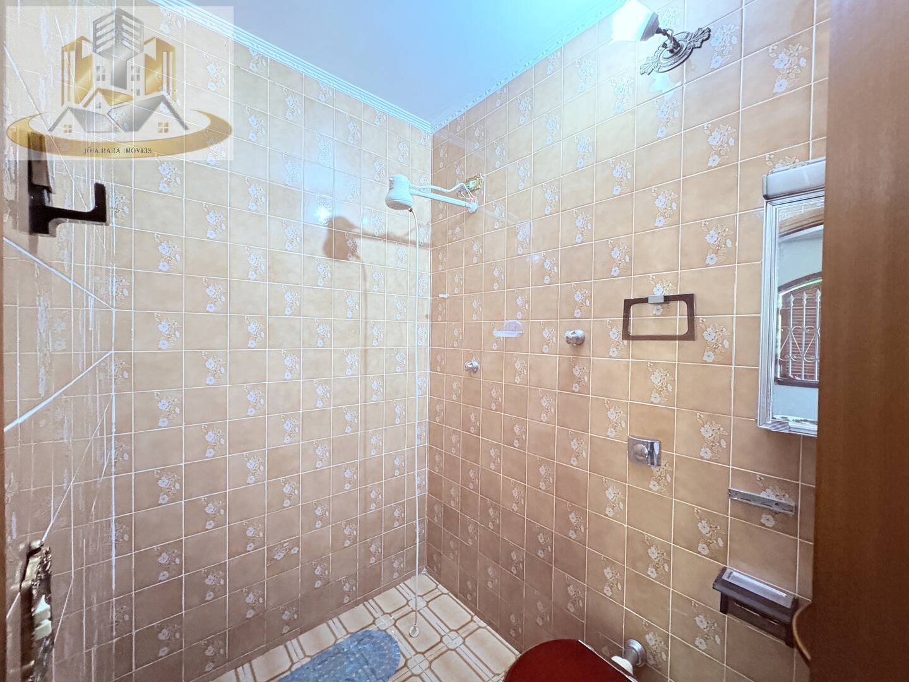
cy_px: 341
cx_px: 454
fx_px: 368
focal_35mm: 14
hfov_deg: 102.1
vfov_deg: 85.7
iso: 1000
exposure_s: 1/40
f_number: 2.2
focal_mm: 2.22
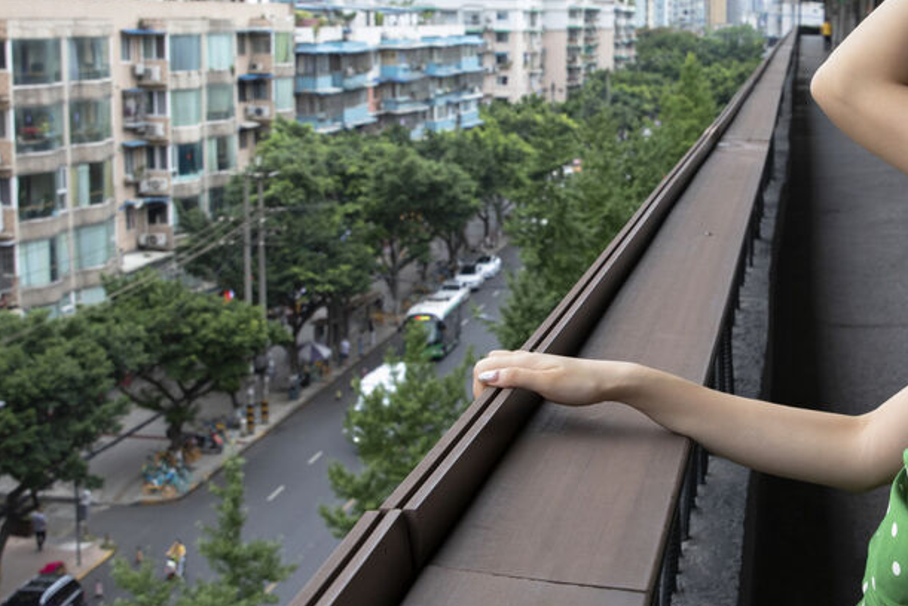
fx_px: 1337
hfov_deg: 35.6
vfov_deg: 25.5
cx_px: 792
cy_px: 294
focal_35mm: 53
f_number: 7.1
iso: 1250
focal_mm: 28
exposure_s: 1/125
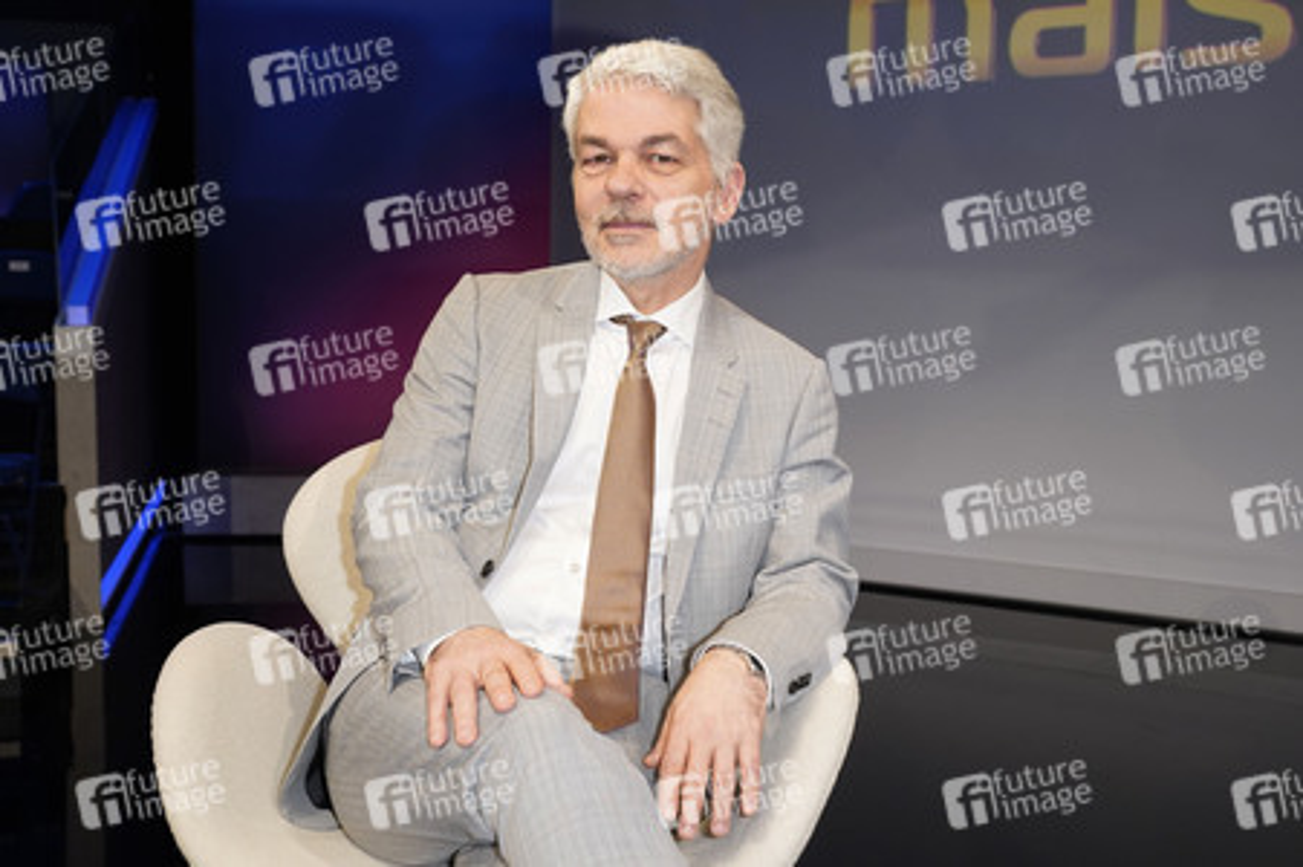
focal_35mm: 37
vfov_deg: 35.9
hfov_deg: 51.9
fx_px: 1338
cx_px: 652
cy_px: 434
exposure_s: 1/160
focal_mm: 37
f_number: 5.6
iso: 2000
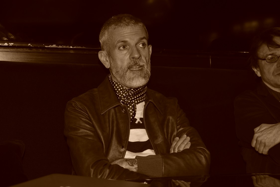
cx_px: 140
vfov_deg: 20.6
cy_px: 94
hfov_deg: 30.5
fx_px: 513
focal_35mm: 66
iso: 1000
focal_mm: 66
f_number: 5.6
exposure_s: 1/60
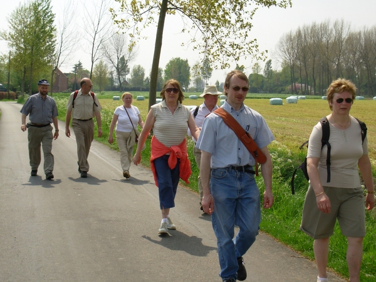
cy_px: 141
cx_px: 188
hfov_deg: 30.3
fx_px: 695
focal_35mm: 64
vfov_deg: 22.9
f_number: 3.4
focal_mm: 10.5
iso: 50
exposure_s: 1/1024
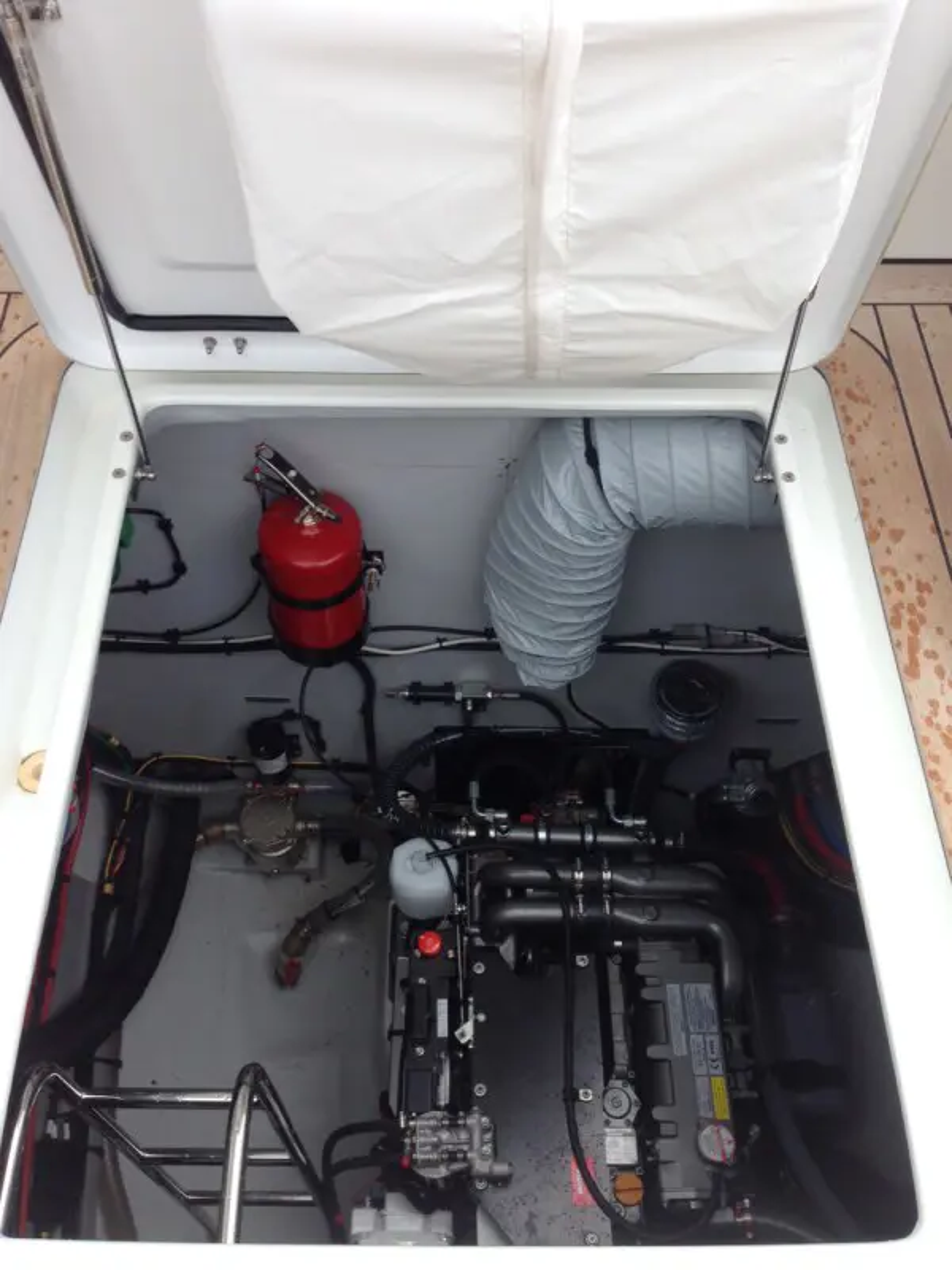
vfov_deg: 55.4
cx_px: 476
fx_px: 1210
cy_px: 635
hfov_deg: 42.9
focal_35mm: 33
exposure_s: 1/287
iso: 50
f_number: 2.4
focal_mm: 4.12
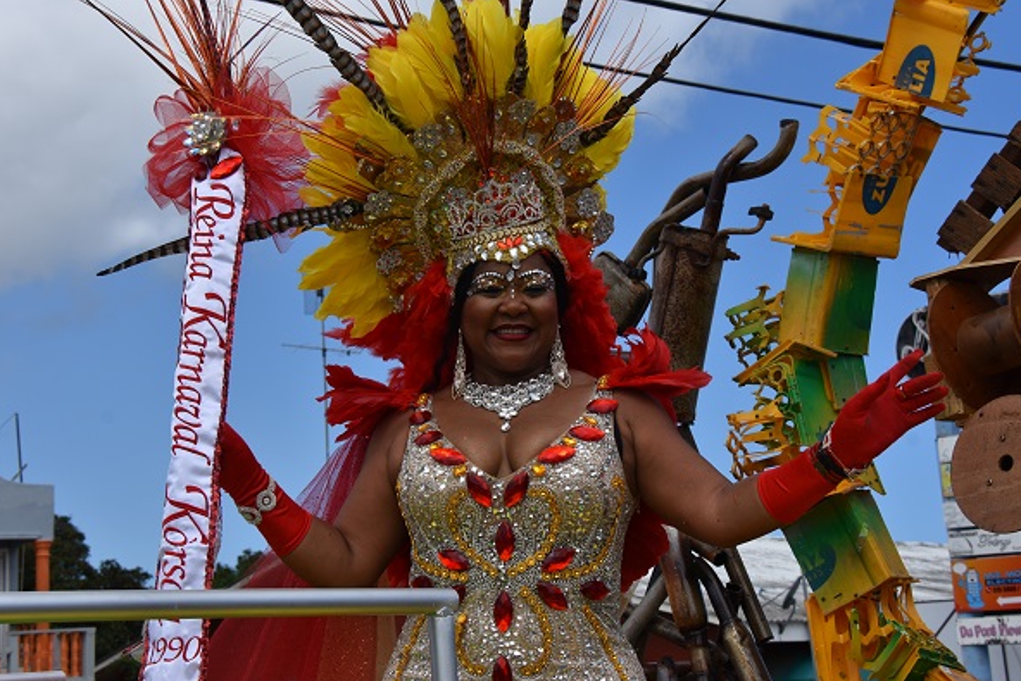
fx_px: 2241
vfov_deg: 17.3
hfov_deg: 25.7
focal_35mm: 79
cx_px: 467
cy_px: 332
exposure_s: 1/500
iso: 140
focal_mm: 48
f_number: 8
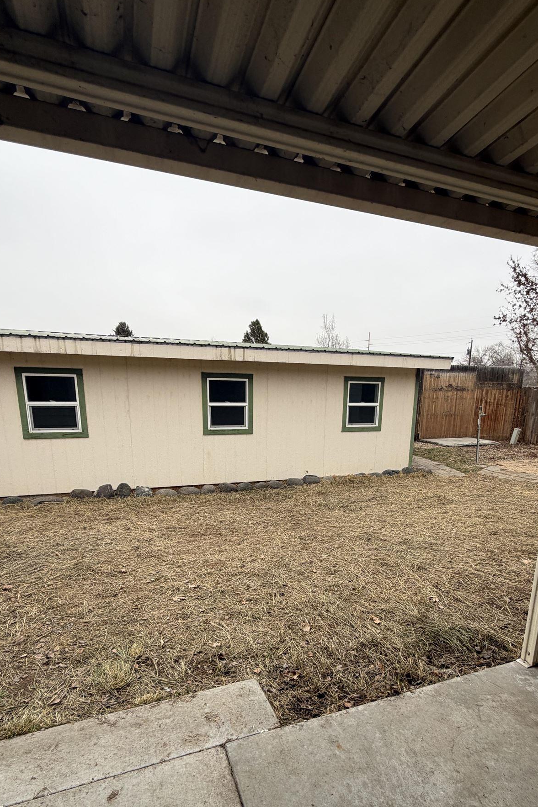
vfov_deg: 85.6
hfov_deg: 64.5
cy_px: 493
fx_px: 426
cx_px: 286
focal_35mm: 19
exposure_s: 1/214
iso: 40
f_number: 2.2
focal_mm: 2.22
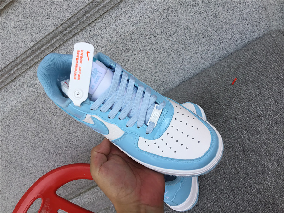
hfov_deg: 58.4
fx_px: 254
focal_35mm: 31
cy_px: 106
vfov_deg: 45.4
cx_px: 142
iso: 25
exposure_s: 1/715
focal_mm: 3.3
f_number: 2.4
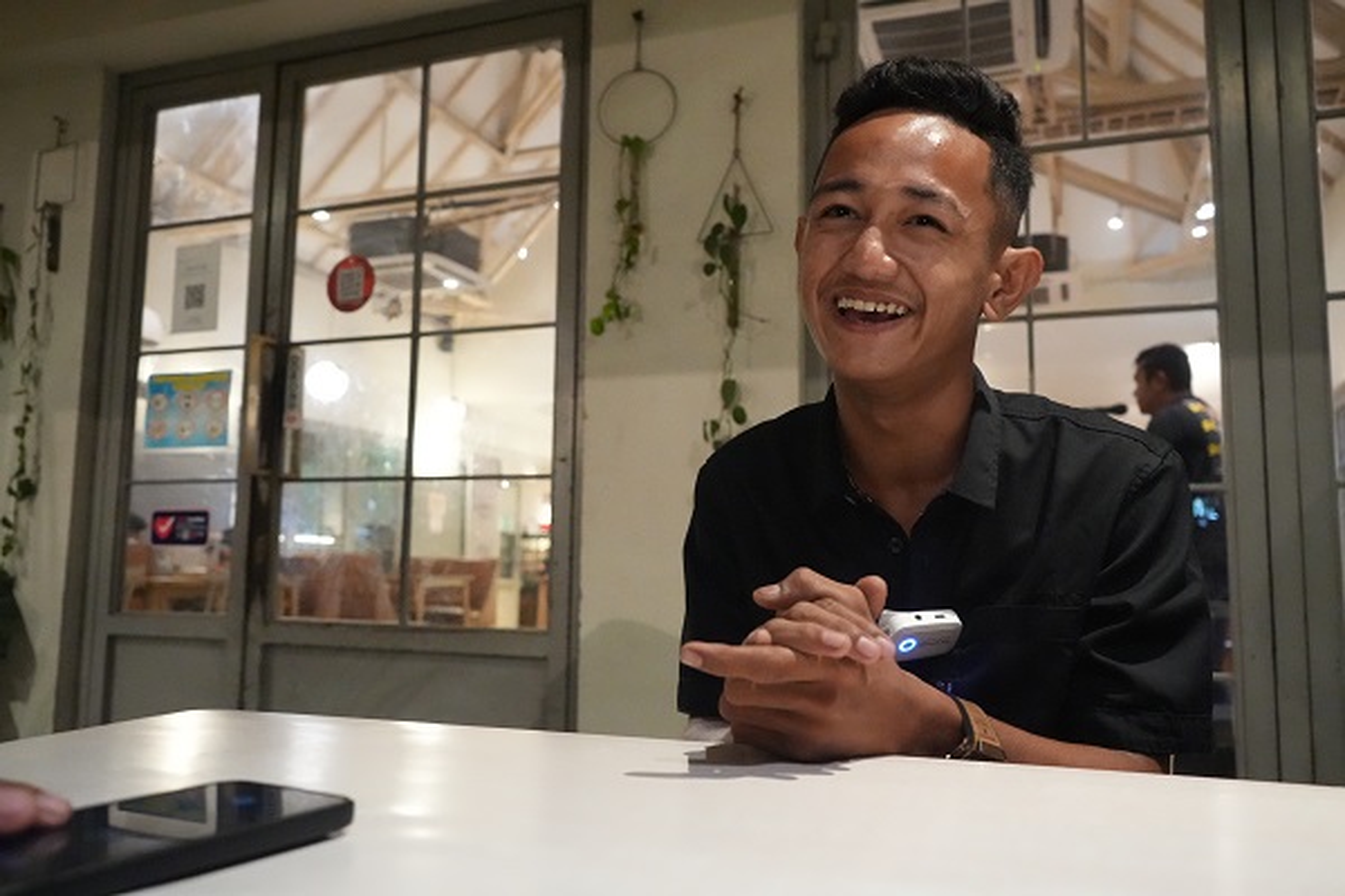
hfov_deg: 63.7
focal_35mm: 29
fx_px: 1083
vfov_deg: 45.0
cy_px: 448
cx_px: 672
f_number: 5
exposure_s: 1/80
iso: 16000
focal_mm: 29
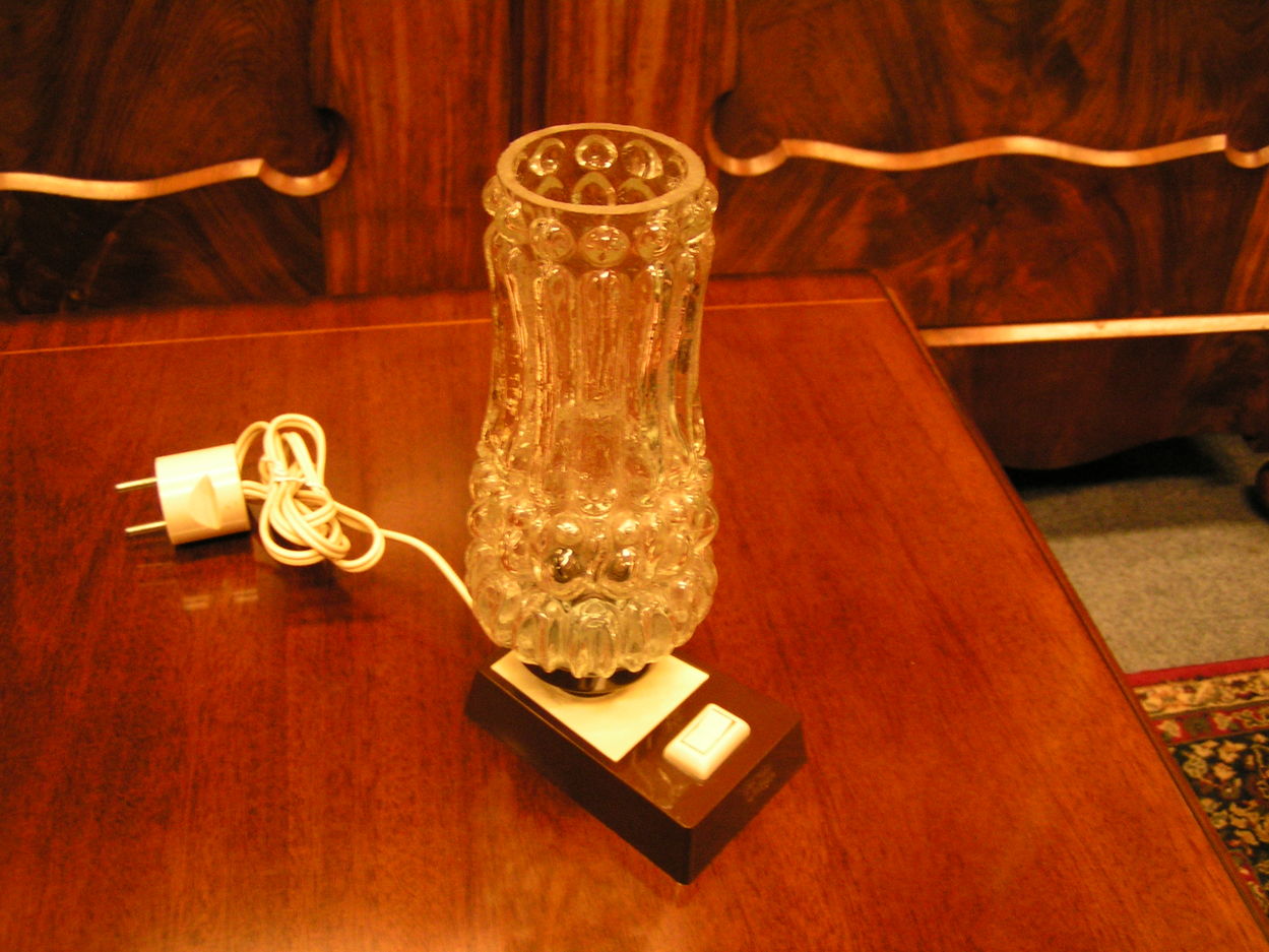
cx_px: 634
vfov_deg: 37.7
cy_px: 476
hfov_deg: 49.0
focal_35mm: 38
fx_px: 1393
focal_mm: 5.8
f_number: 2.8
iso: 200
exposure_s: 1/20
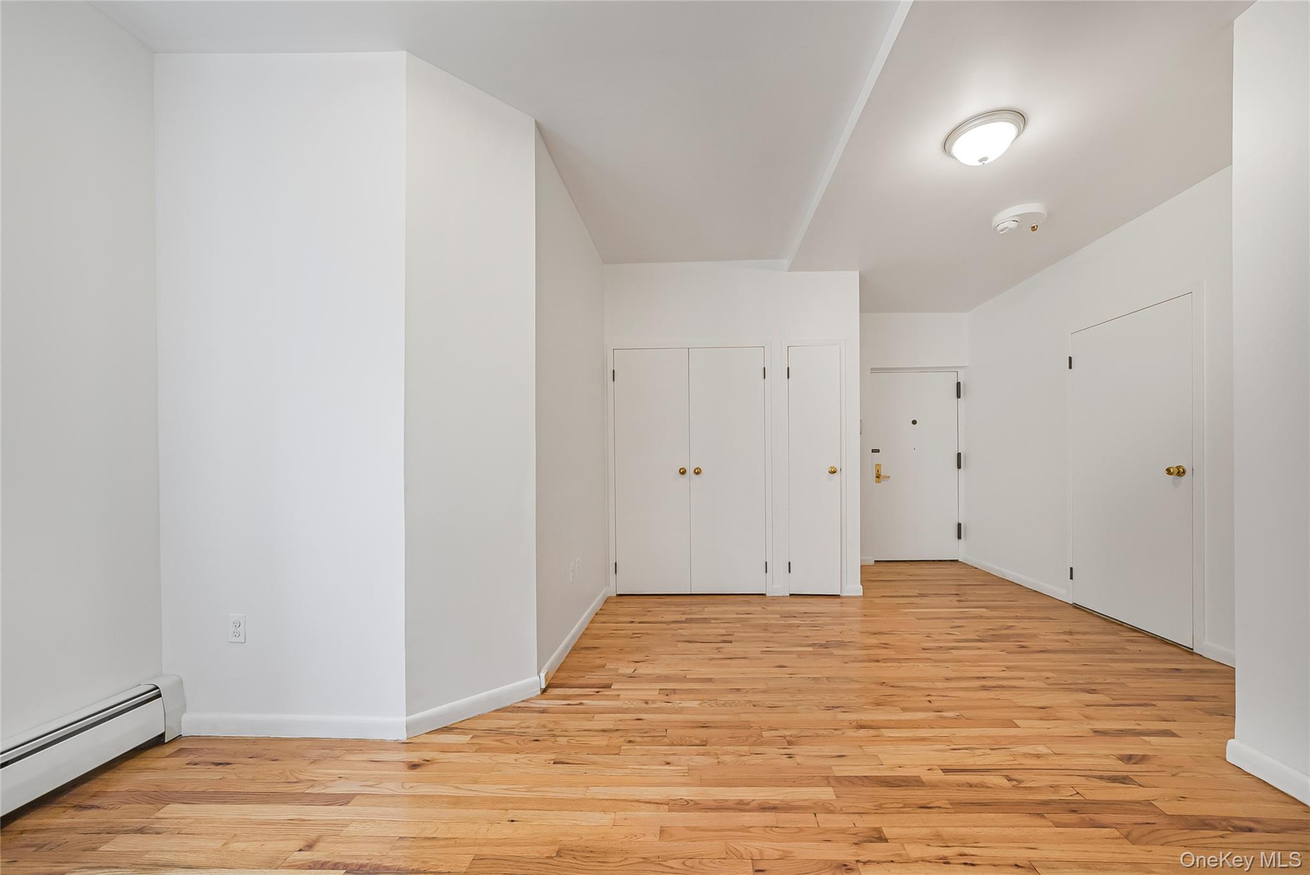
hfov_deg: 112.6
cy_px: 438
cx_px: 655
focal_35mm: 12
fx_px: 437
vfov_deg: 90.1
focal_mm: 12
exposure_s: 1/15
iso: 800
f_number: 9
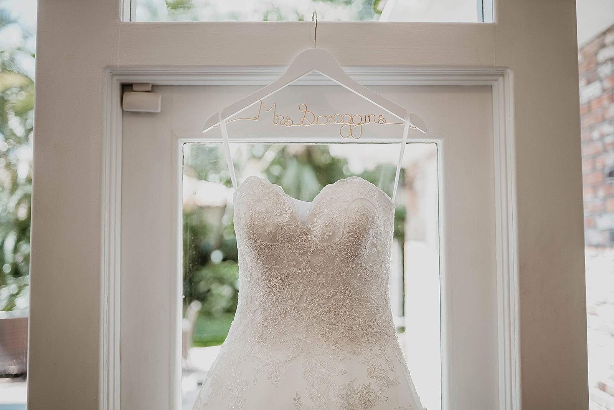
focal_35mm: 35
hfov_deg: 54.4
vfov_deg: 37.9
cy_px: 205
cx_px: 307
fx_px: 597
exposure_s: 1/200
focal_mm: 35
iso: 200
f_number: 1.6
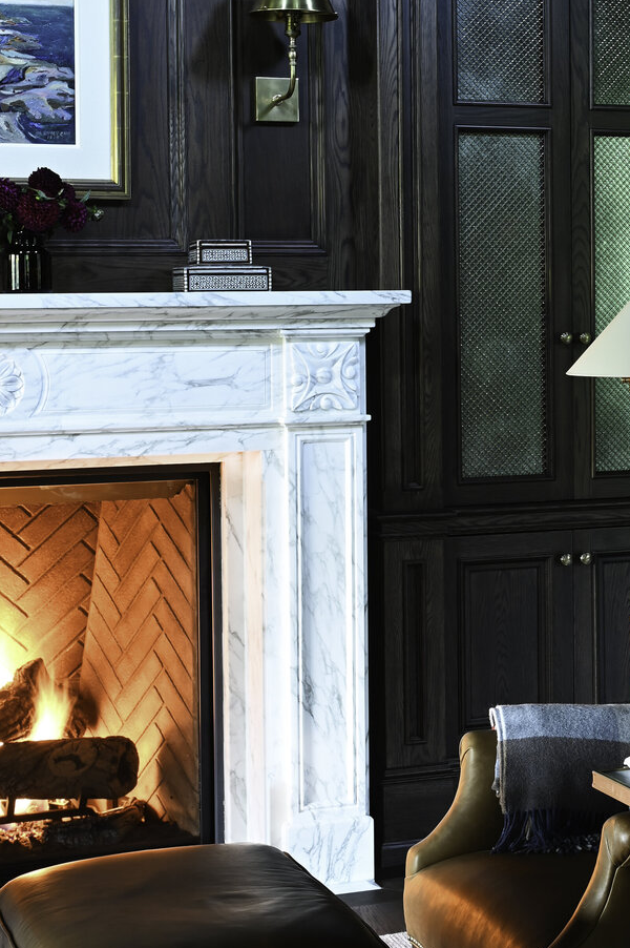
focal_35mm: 72
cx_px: 495
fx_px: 1893
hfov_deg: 18.7
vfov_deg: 28.0
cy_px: 389
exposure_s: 20
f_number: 10
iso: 160
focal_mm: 36
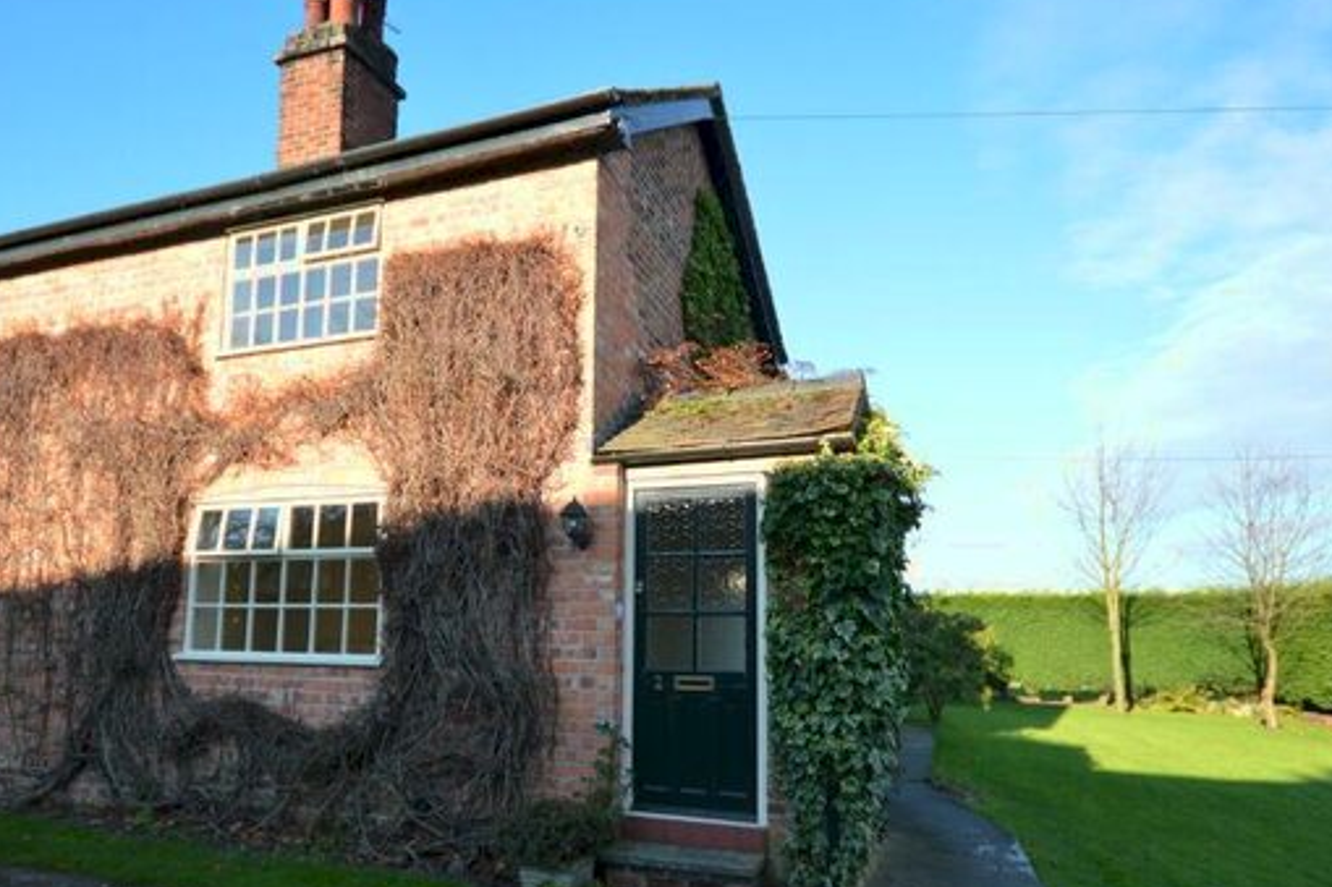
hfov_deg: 76.8
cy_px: 529
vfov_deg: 55.3
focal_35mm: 23
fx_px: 839
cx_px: 633
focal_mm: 11
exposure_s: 1/125
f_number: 5.6
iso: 100
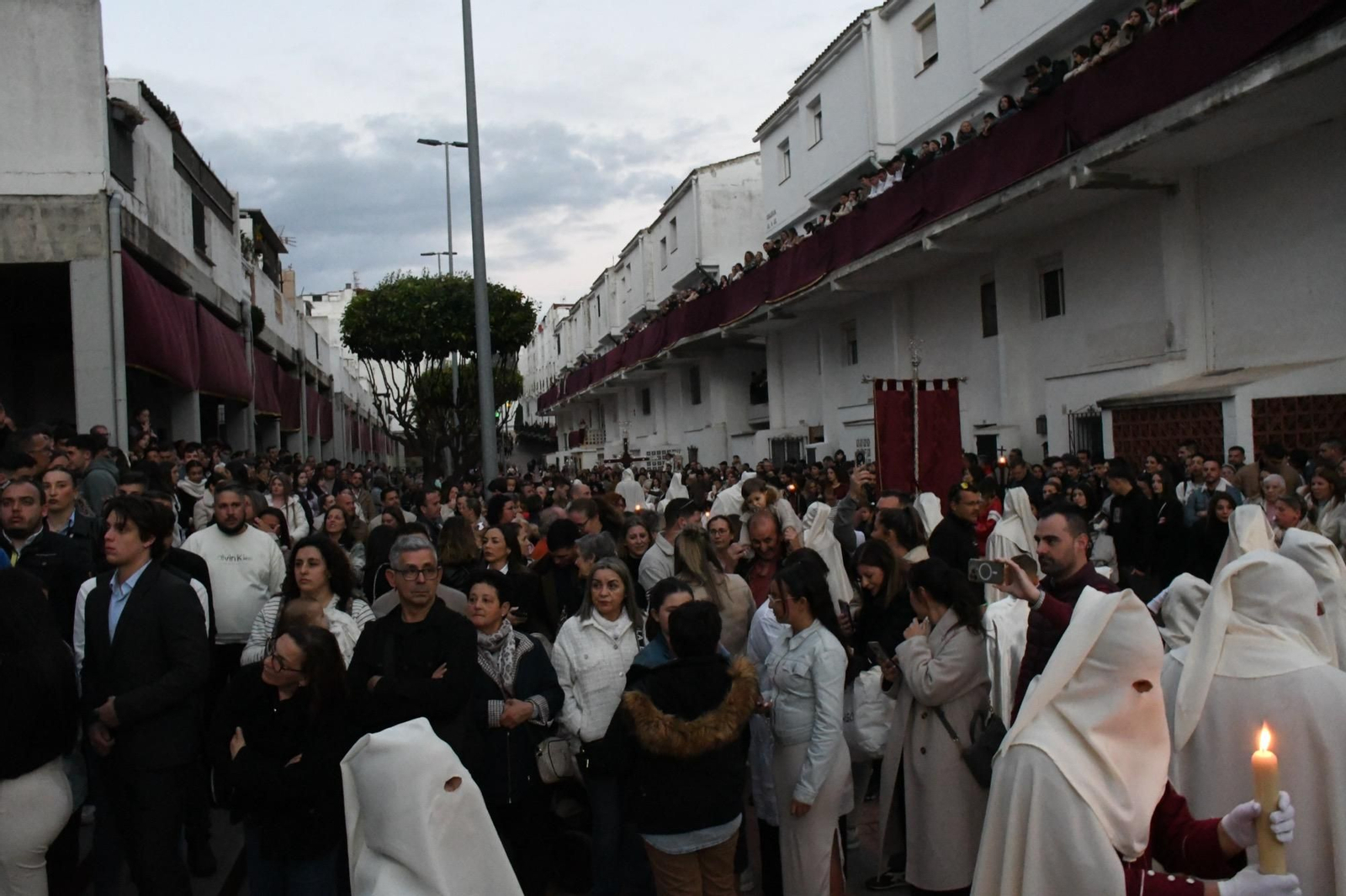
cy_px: 448
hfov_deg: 61.9
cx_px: 673
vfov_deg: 43.6
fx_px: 1121
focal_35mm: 30
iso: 10000
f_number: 16
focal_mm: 20
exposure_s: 1/50
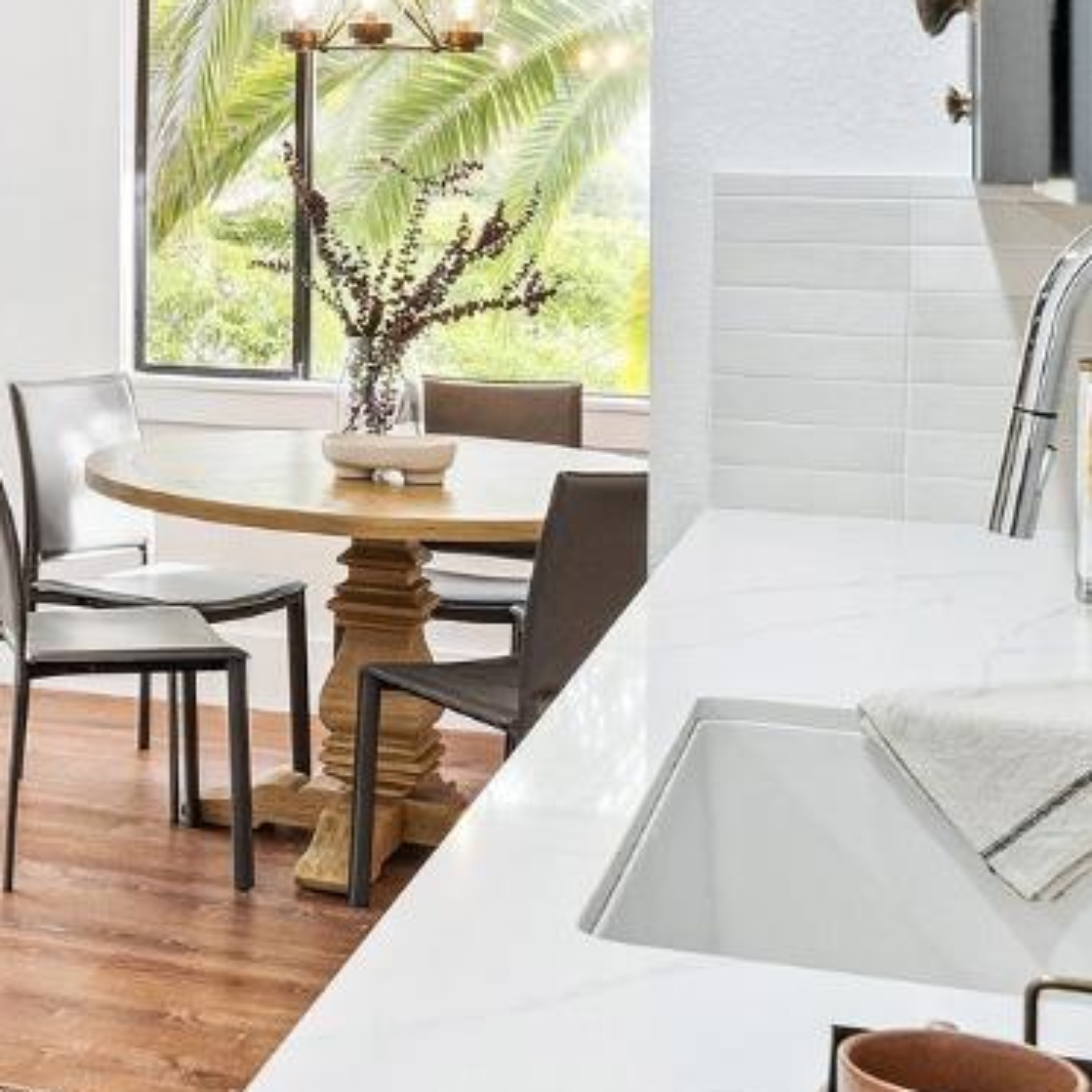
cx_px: -222
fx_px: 2381
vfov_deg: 25.3
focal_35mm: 67
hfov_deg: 23.6
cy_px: 183
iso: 1000
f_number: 8
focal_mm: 19.5
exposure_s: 1/15
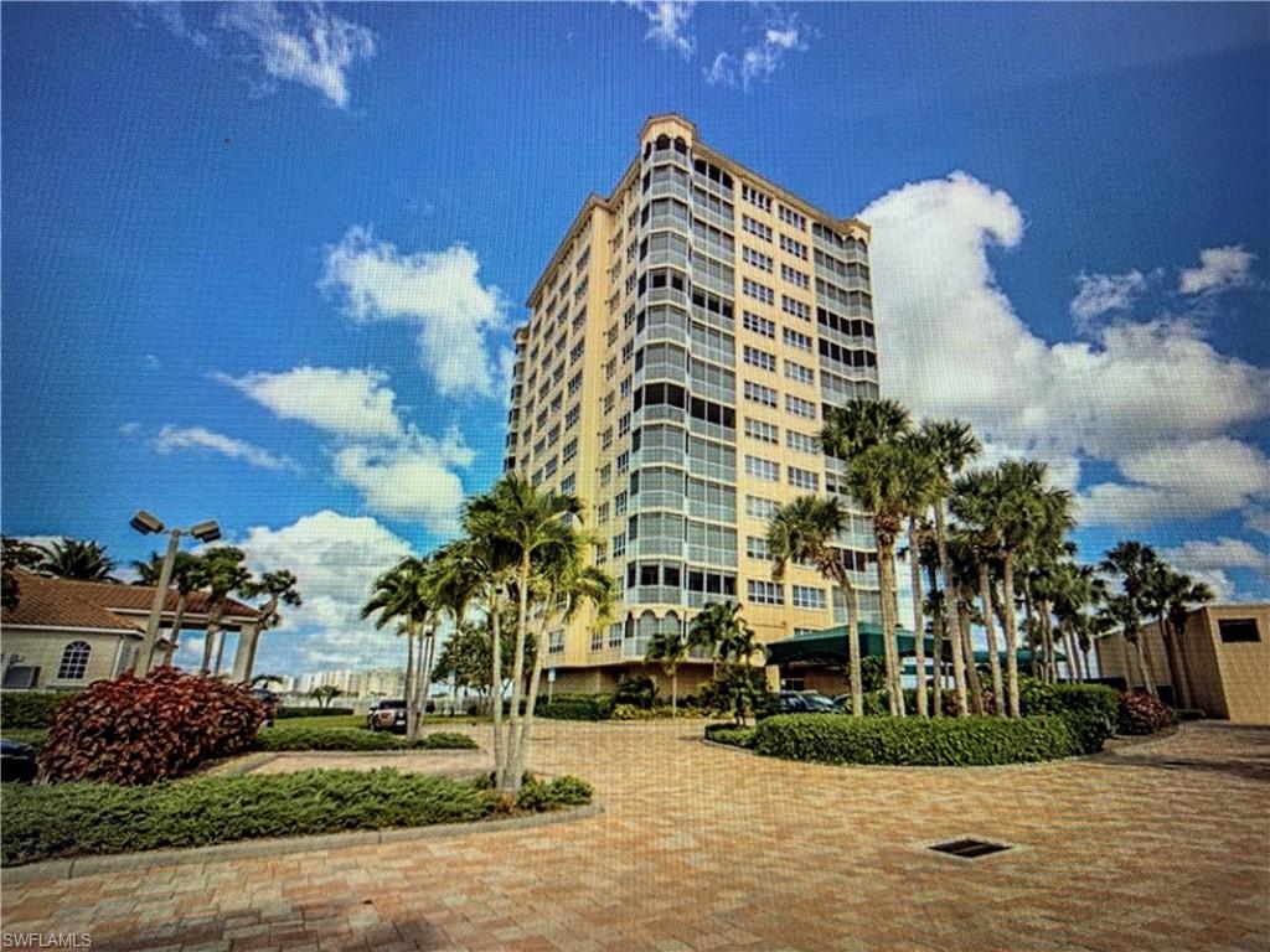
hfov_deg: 67.3
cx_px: 635
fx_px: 954
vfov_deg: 53.1
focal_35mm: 26
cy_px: 476
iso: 100
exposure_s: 1/100
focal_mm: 4.25
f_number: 1.8
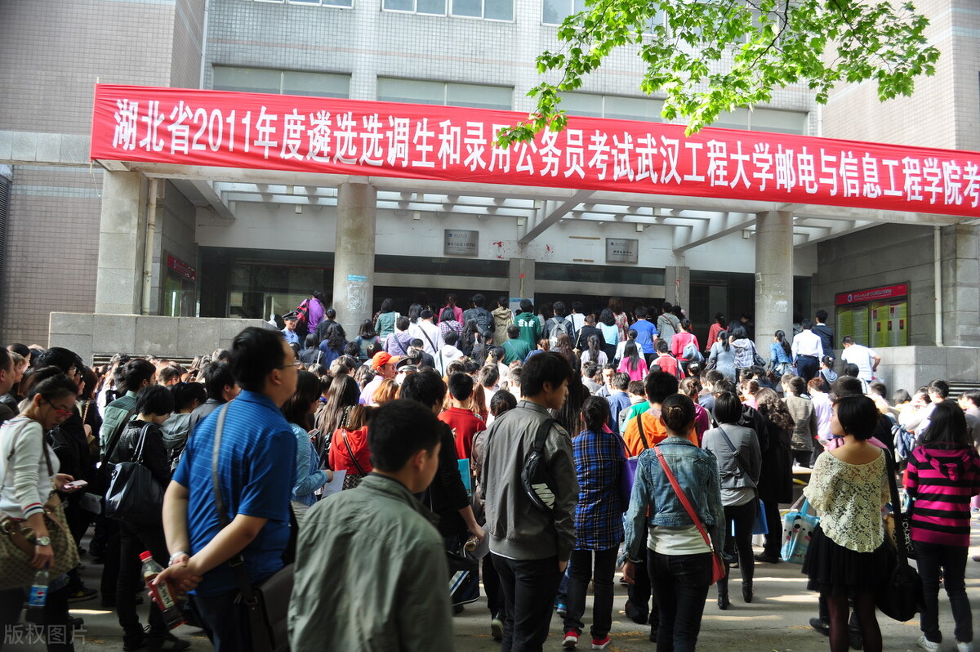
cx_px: 490
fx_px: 816
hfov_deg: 62.0
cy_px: 326
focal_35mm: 30
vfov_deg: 43.5
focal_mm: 20
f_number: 5
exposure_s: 1/60
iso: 200
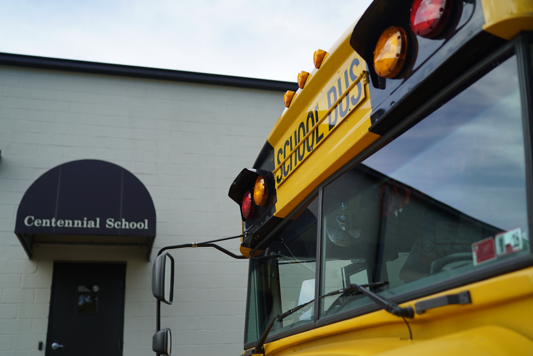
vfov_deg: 37.9
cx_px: 266
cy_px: 178
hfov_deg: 54.4
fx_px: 519
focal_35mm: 35
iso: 100
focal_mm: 35
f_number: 2
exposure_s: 1/1250
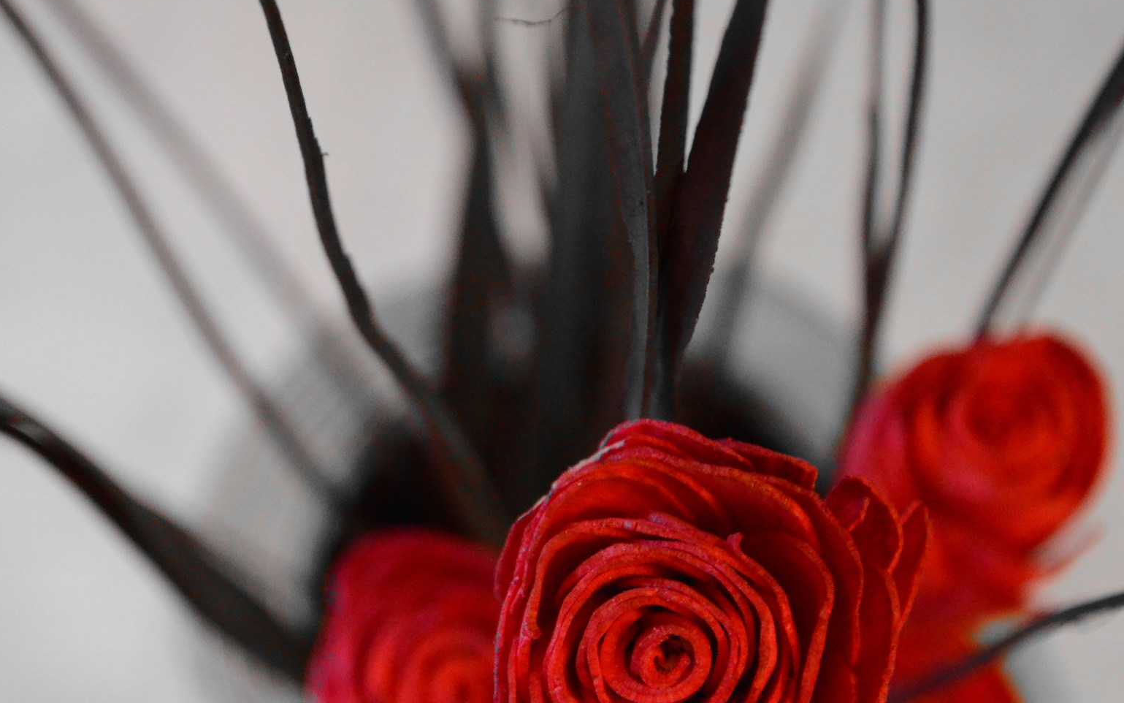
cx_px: 353
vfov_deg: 9.5
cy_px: 465
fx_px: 4227
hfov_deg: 15.1
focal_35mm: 138
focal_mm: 58
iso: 3200
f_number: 5
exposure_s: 1/25
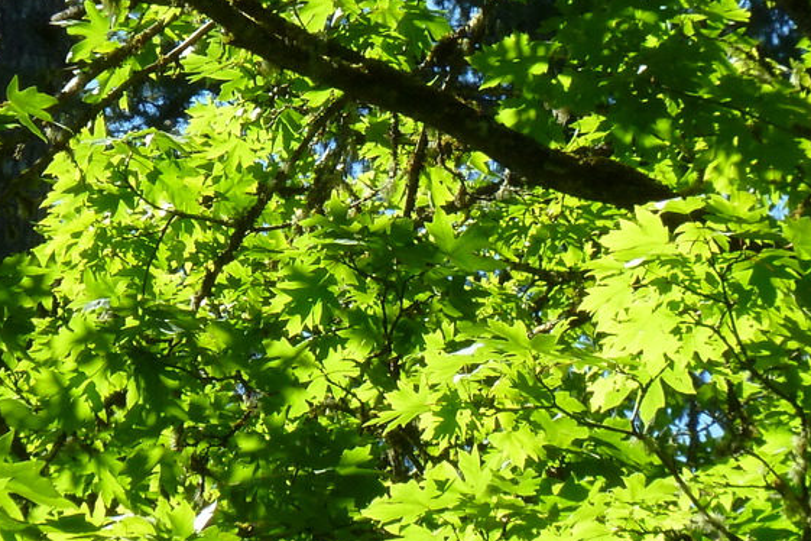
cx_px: 280
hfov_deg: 3.5
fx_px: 13358
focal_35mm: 593
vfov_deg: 2.3
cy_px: 191
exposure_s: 1/125
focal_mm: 36
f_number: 5.9
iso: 125
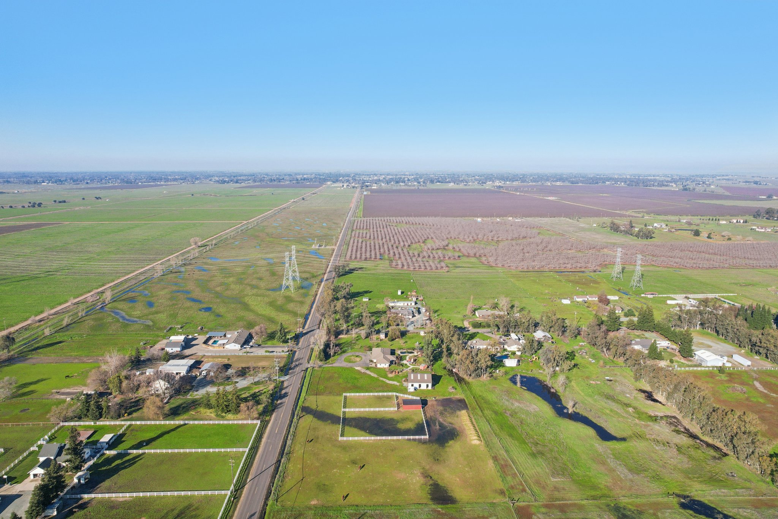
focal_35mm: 22
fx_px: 475
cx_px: 389
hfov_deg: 78.6
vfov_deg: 57.2
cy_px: 260
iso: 100
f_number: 2.8
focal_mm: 8.4
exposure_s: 1/1250
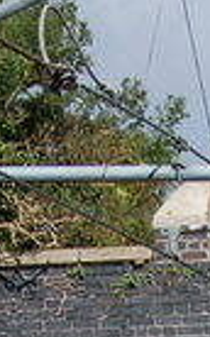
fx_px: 4377
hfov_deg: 2.7
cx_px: 342
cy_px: 748
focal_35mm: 477
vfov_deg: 4.3
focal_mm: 42
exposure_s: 1/1000
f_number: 5.6
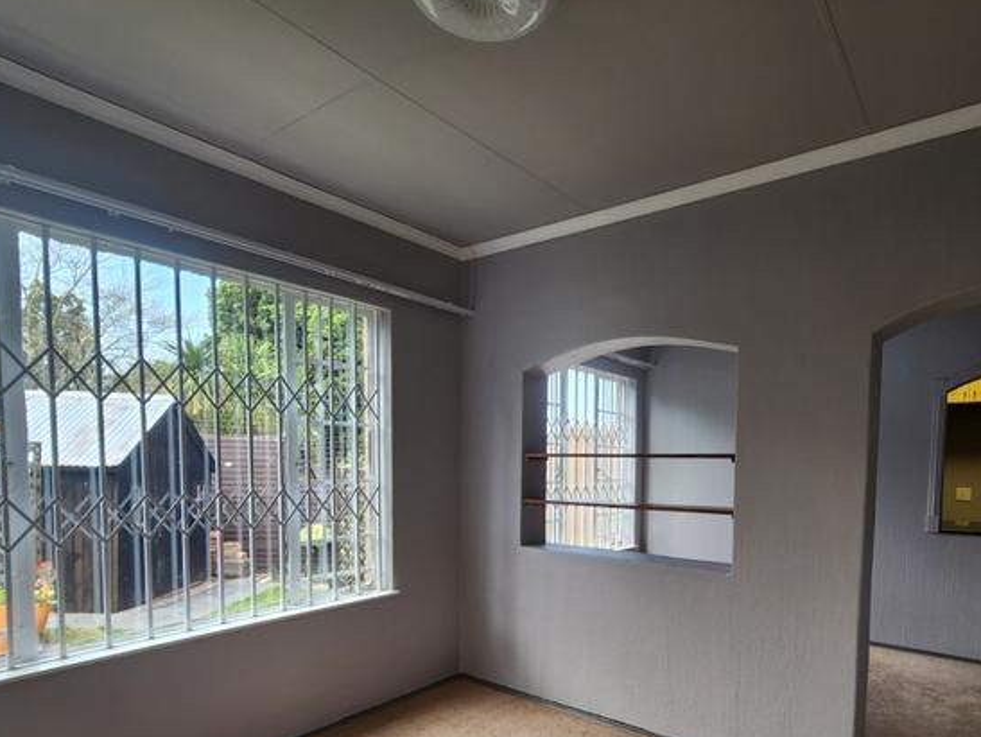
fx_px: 539
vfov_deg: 66.9
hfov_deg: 84.2
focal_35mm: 19
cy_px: 490
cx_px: 554
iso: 64
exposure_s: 1/100
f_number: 2.2
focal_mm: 2.2
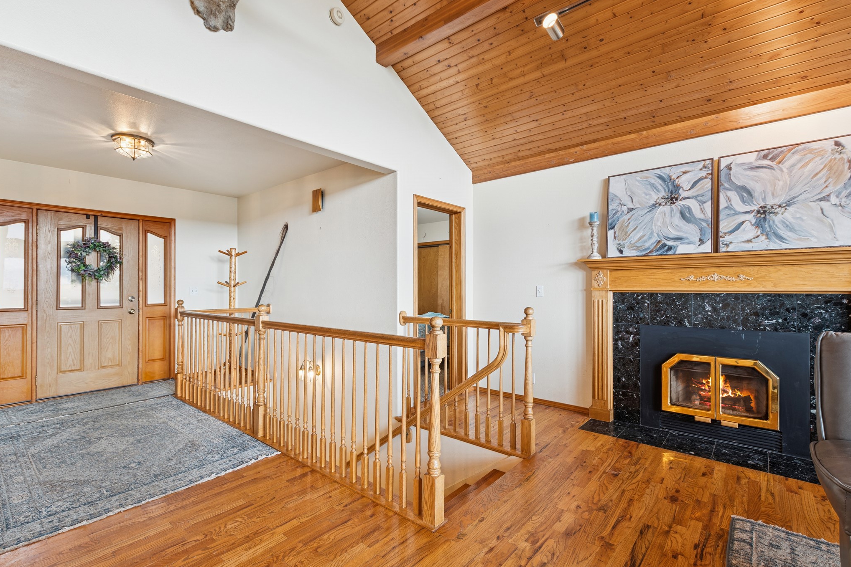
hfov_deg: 96.7
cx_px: 405
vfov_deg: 73.8
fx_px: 378
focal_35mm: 16
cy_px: 286
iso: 100
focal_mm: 10
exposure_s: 1/4
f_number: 6.3
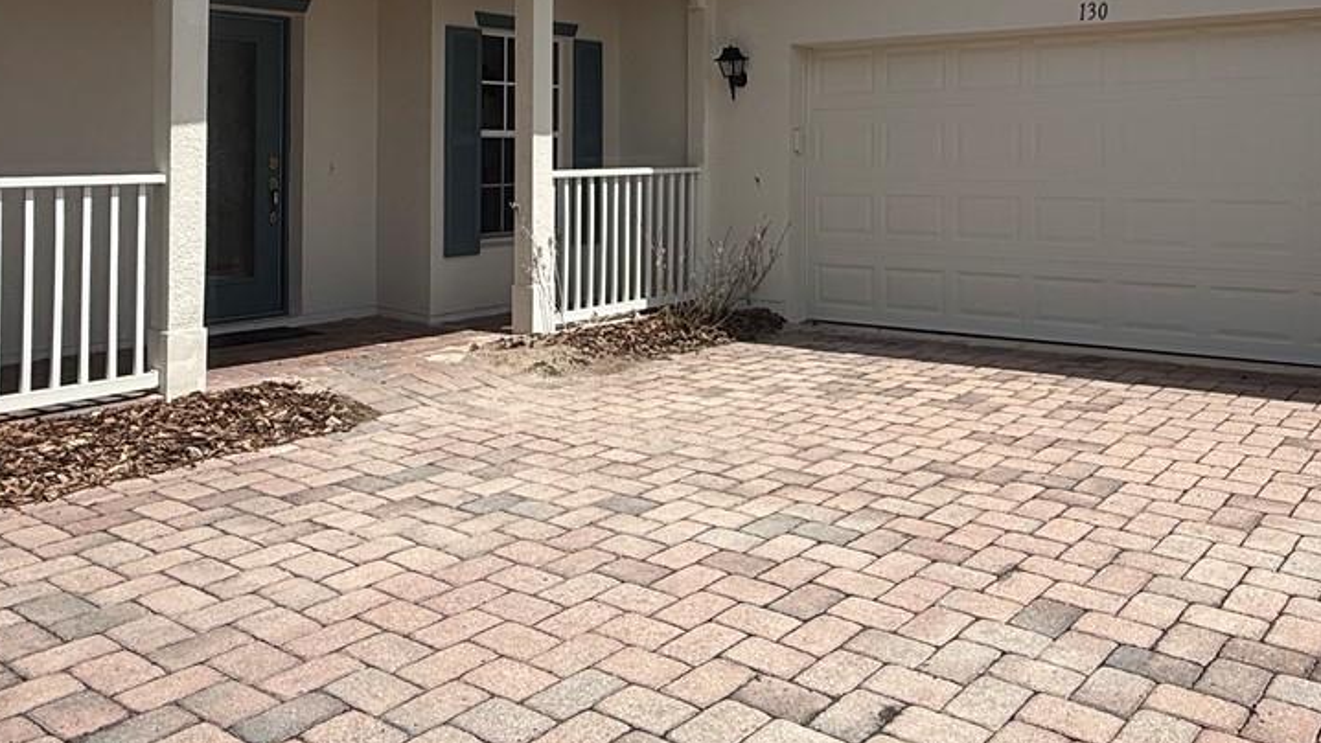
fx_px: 1191
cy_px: 123
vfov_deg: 33.4
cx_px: 828
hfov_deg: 57.3
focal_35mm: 34
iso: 50
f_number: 2.2
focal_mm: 2.22
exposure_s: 1/2976
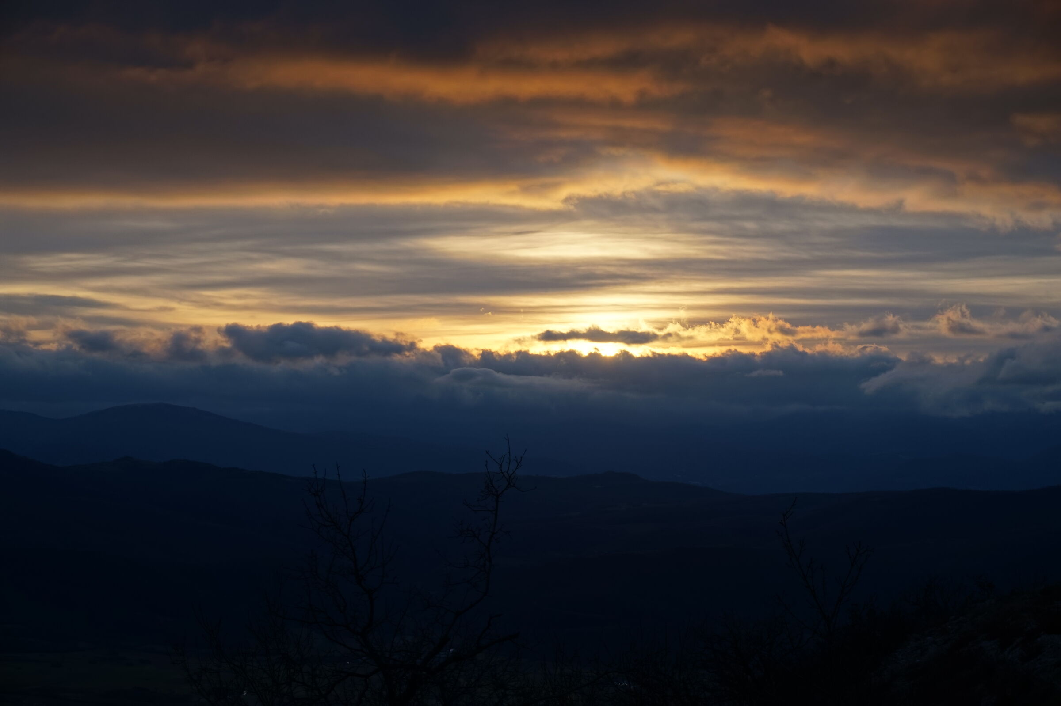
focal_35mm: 75
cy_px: 353
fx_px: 2209
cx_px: 530
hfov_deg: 27.0
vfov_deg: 18.2
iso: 100
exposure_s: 1/100
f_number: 9
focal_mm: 50
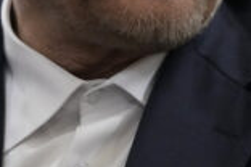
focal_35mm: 767
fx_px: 5347
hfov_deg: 2.7
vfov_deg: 1.8
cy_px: -6
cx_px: 146
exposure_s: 1/250
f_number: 2.8
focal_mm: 200
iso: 4000
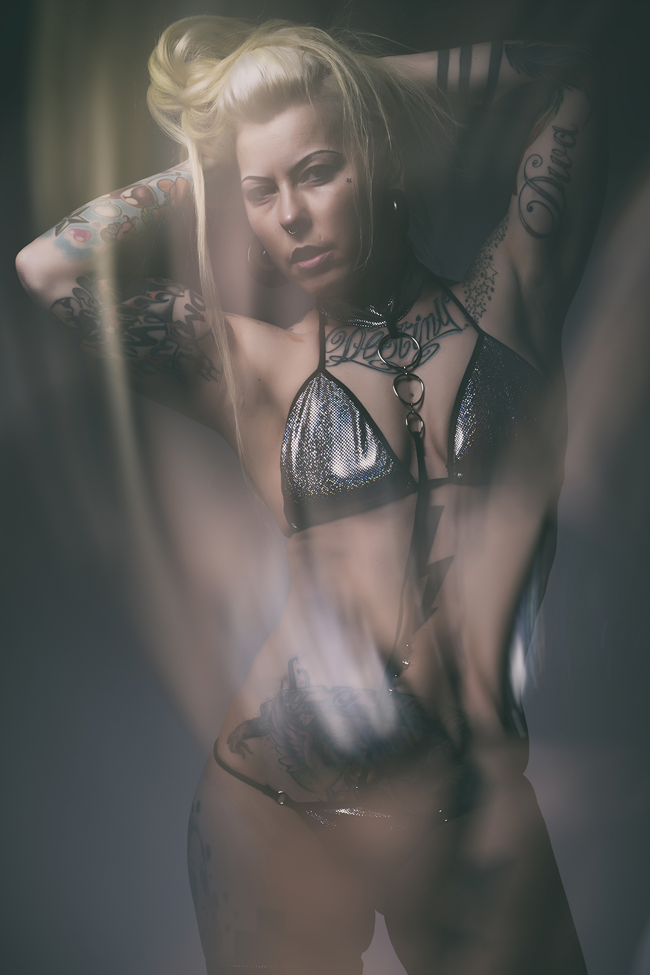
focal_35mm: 72
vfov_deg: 28.1
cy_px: 488
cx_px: 325
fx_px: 1949
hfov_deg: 18.9
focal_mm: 48
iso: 100
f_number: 14
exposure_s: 1/200
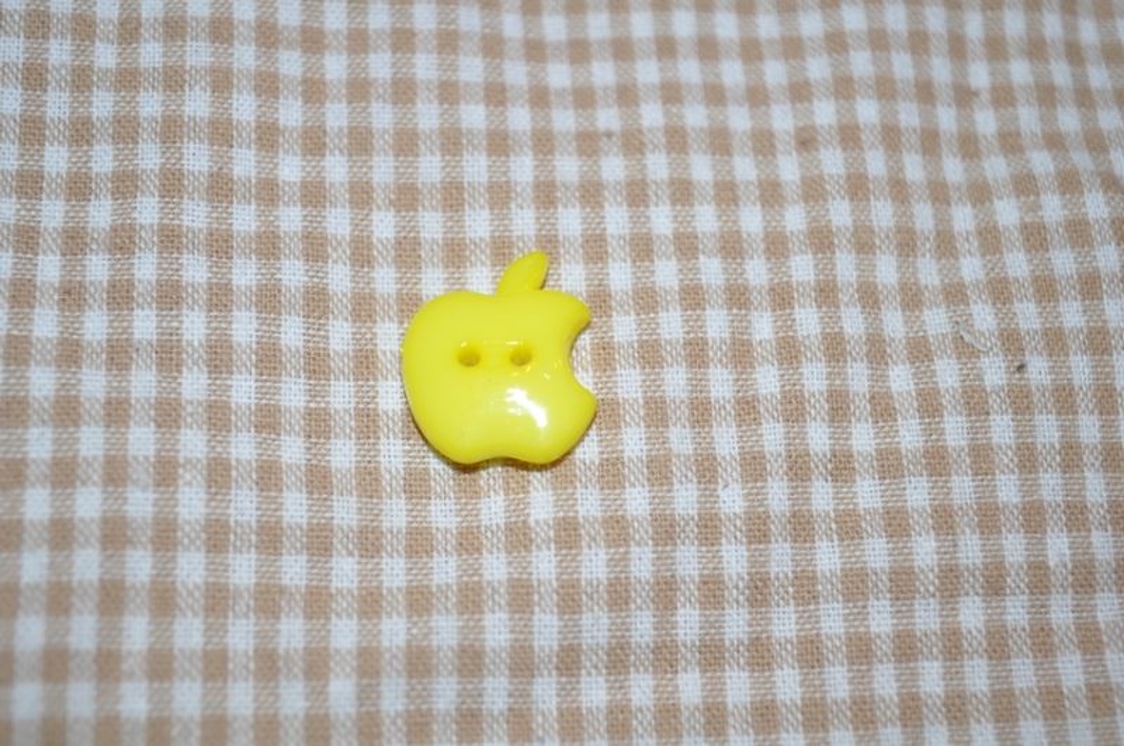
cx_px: 562
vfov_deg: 23.7
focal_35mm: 57
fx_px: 1777
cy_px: 373
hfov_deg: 35.1
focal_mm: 38
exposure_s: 1/60
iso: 200
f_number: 5
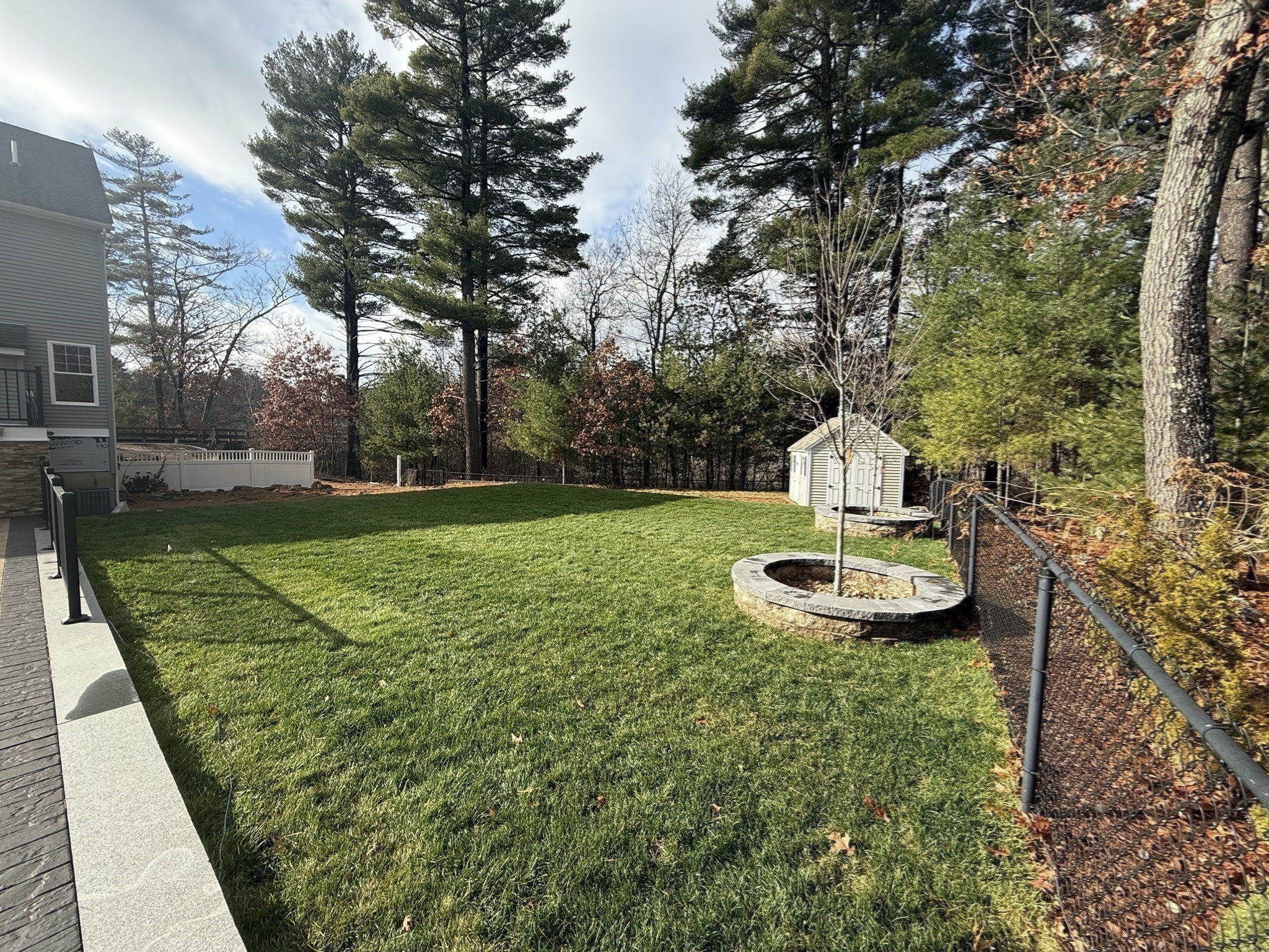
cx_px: 634
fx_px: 513
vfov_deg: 85.7
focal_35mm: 14
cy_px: 476
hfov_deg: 102.1
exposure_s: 1/1145
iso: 64
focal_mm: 2.22
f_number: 2.2
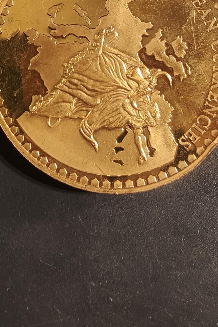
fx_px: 400
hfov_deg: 30.2
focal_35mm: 44
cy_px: 121
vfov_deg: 44.1
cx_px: 149
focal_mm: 2.32
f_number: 2
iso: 160
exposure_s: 1/100
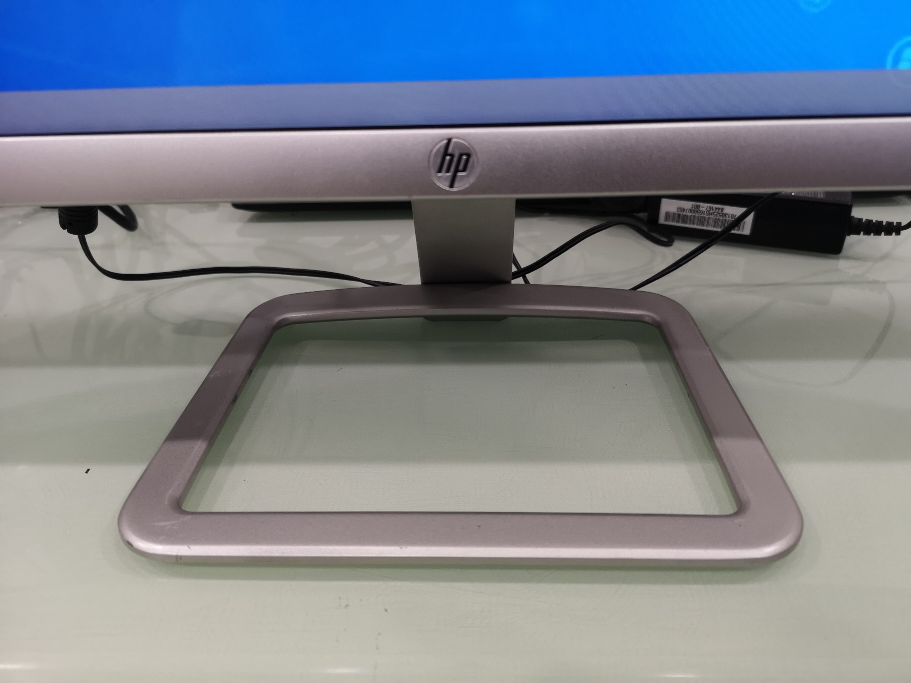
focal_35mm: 27
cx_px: 456
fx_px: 711
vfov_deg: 51.4
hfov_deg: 65.3
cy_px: 342
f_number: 1.8
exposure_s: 1/50
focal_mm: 3.95
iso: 125
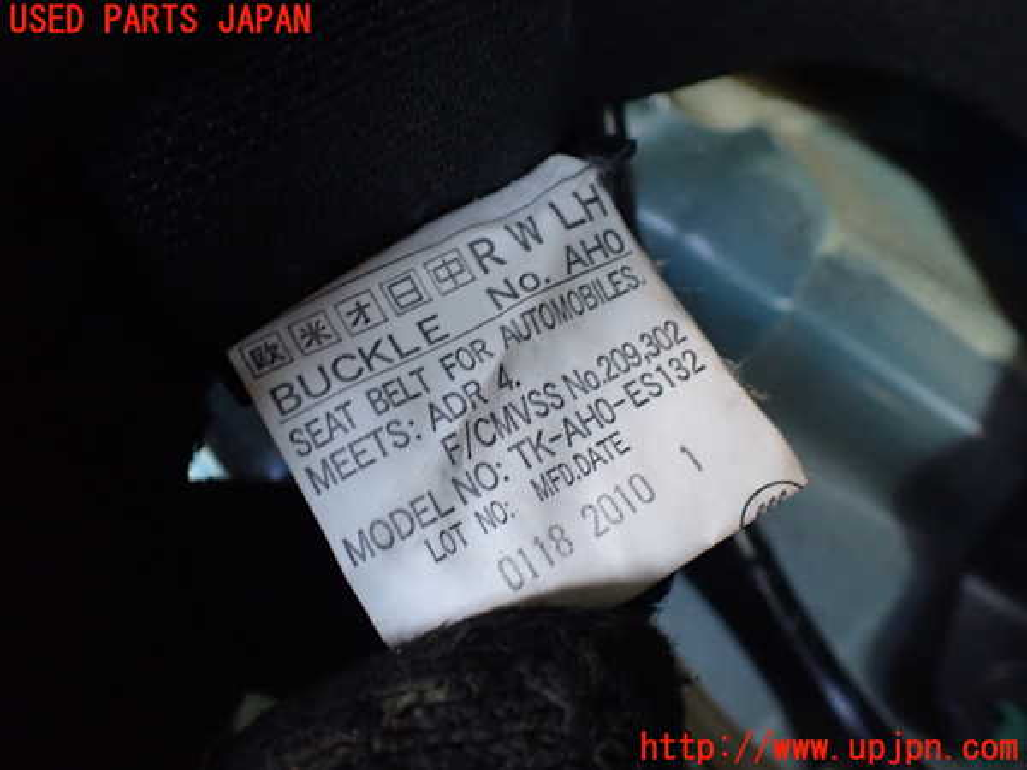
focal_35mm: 30
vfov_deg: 46.8
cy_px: 385
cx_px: 514
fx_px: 890
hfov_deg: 60.0
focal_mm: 5.4
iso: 800
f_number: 2.3
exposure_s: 1/30
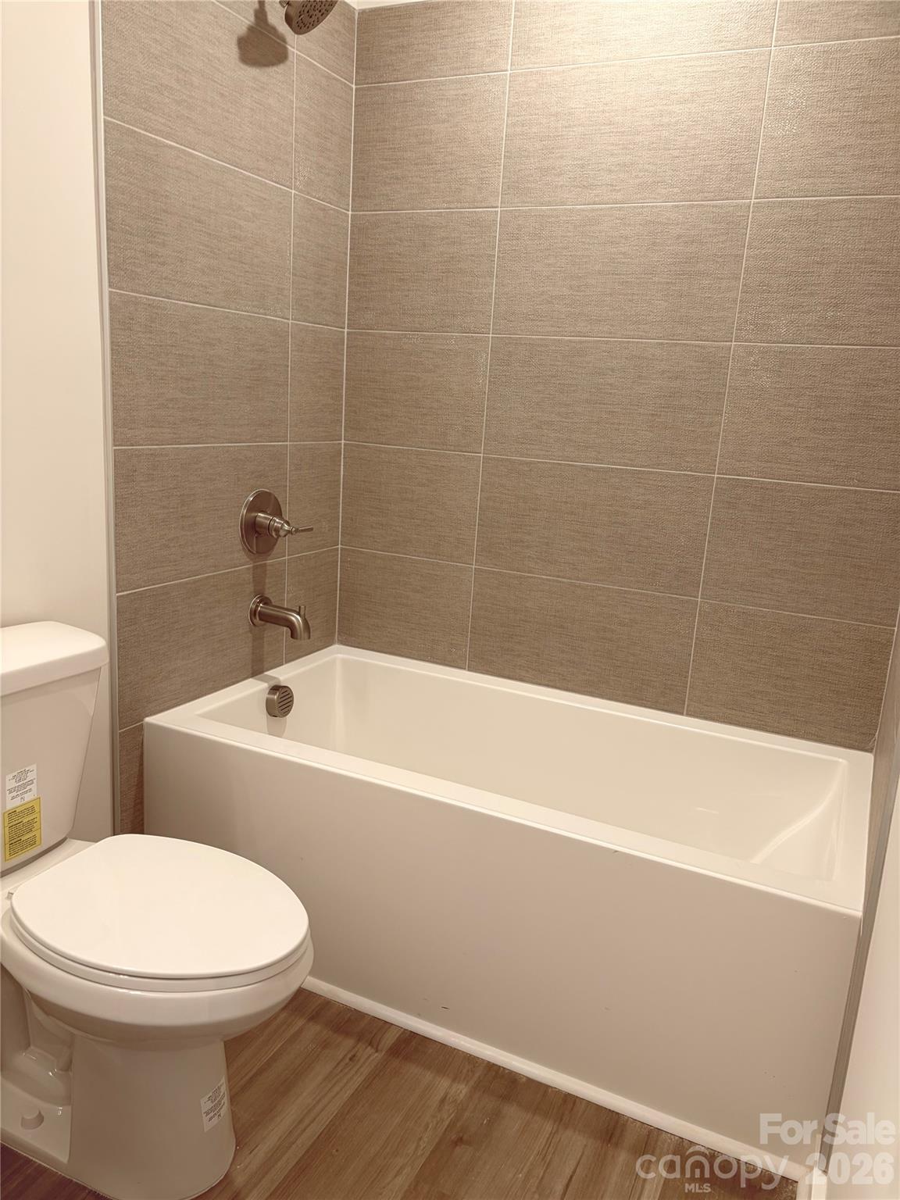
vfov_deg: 67.3
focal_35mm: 26
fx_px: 901
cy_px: 600
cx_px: 450
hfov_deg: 53.1
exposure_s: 1/60
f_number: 1.6
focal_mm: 5.96
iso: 64
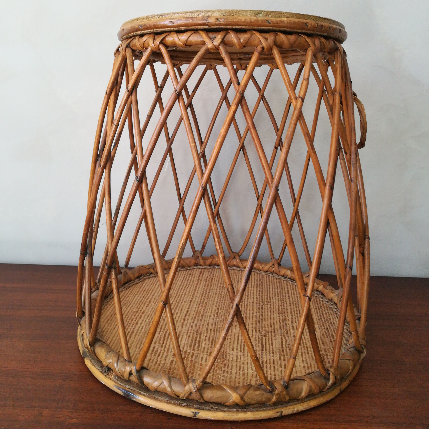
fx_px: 435
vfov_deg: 52.0
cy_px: 161
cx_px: 212
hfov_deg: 52.5
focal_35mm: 31
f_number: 2.2
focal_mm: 3.83
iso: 160
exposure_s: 1/33.3
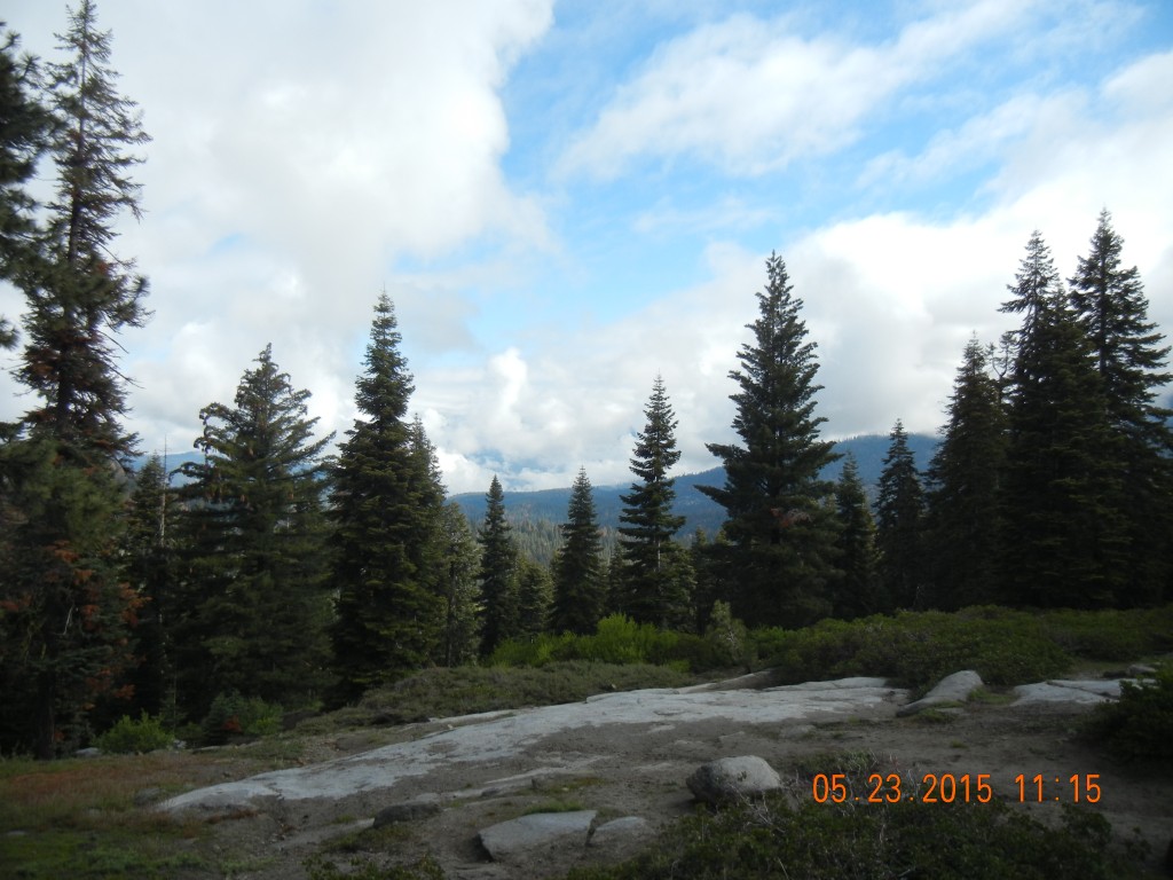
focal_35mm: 30
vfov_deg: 46.8
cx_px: 586
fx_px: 1017
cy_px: 440
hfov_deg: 60.0
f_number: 7
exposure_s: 1/288
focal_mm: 5.4
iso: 160
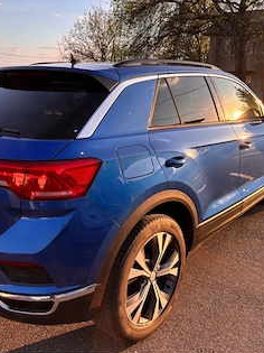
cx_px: 161
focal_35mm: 33
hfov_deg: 42.7
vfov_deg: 54.7
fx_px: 336
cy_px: 132
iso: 50
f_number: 1.6
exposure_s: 1/622
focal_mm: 5.96
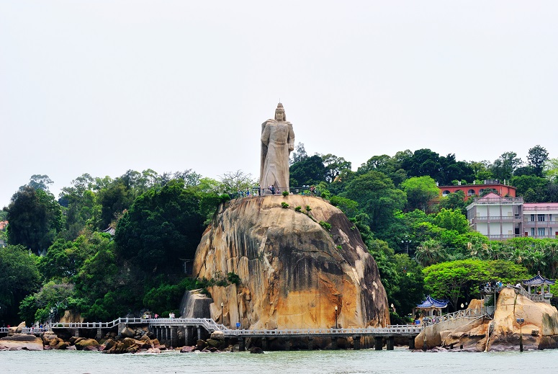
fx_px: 1630
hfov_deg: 19.4
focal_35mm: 105
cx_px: 279
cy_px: 187
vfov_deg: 13.1
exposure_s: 1/250
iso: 125
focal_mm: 70
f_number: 10
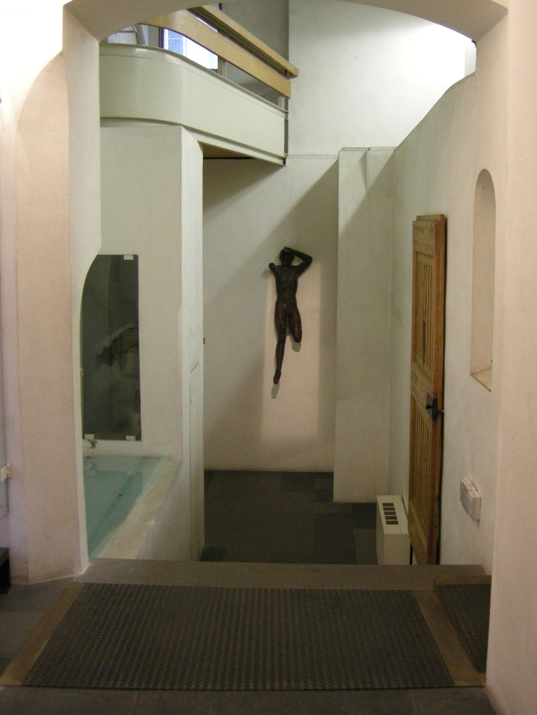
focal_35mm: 42
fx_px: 868
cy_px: 335
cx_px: 274
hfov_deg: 34.4
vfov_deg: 44.8
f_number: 2.7
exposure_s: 1/19
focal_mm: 7.5
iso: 400
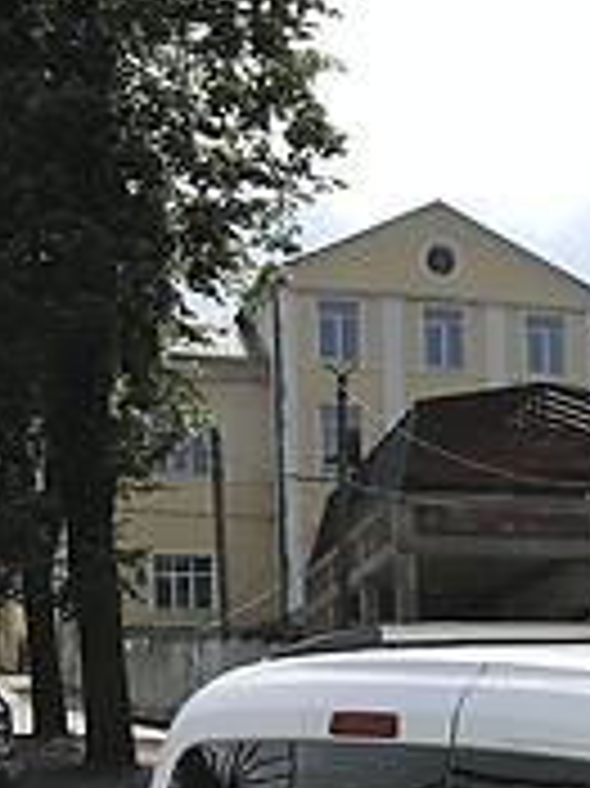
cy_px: 824
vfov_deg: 19.7
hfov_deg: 14.3
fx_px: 2184
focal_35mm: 96
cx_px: 914
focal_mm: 4
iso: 20
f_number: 1.8
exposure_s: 1/2994
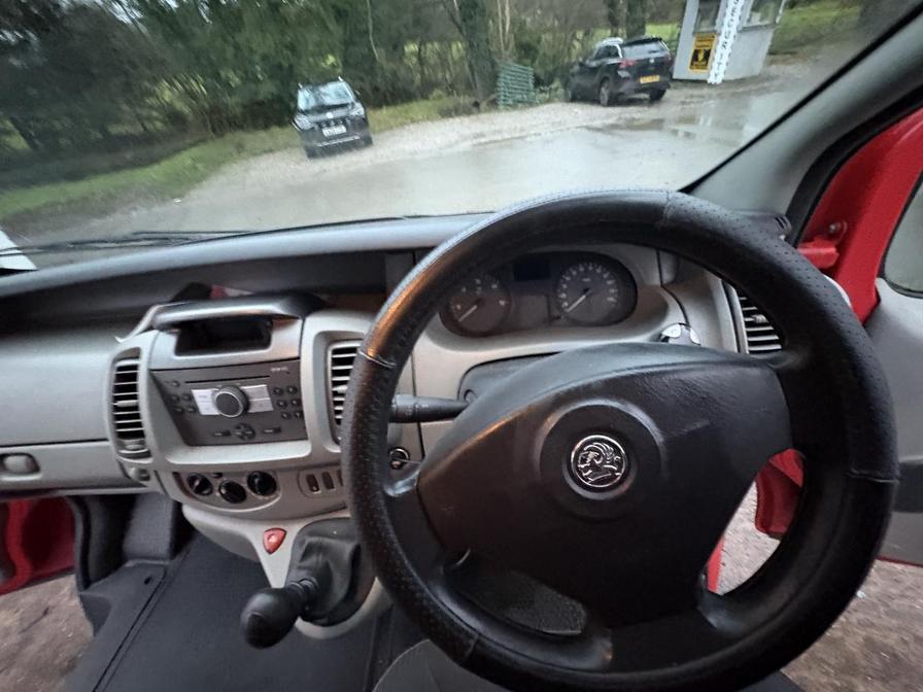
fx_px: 373
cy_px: 346
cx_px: 462
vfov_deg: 85.7
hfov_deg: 102.1
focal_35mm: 14
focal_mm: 2.22
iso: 1250
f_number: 2.2
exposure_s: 1/30
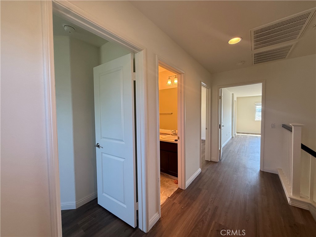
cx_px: 158
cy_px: 118
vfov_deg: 85.7
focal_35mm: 14
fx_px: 128
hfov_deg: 102.1
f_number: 2.2
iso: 320
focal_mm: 2.22
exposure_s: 1/120
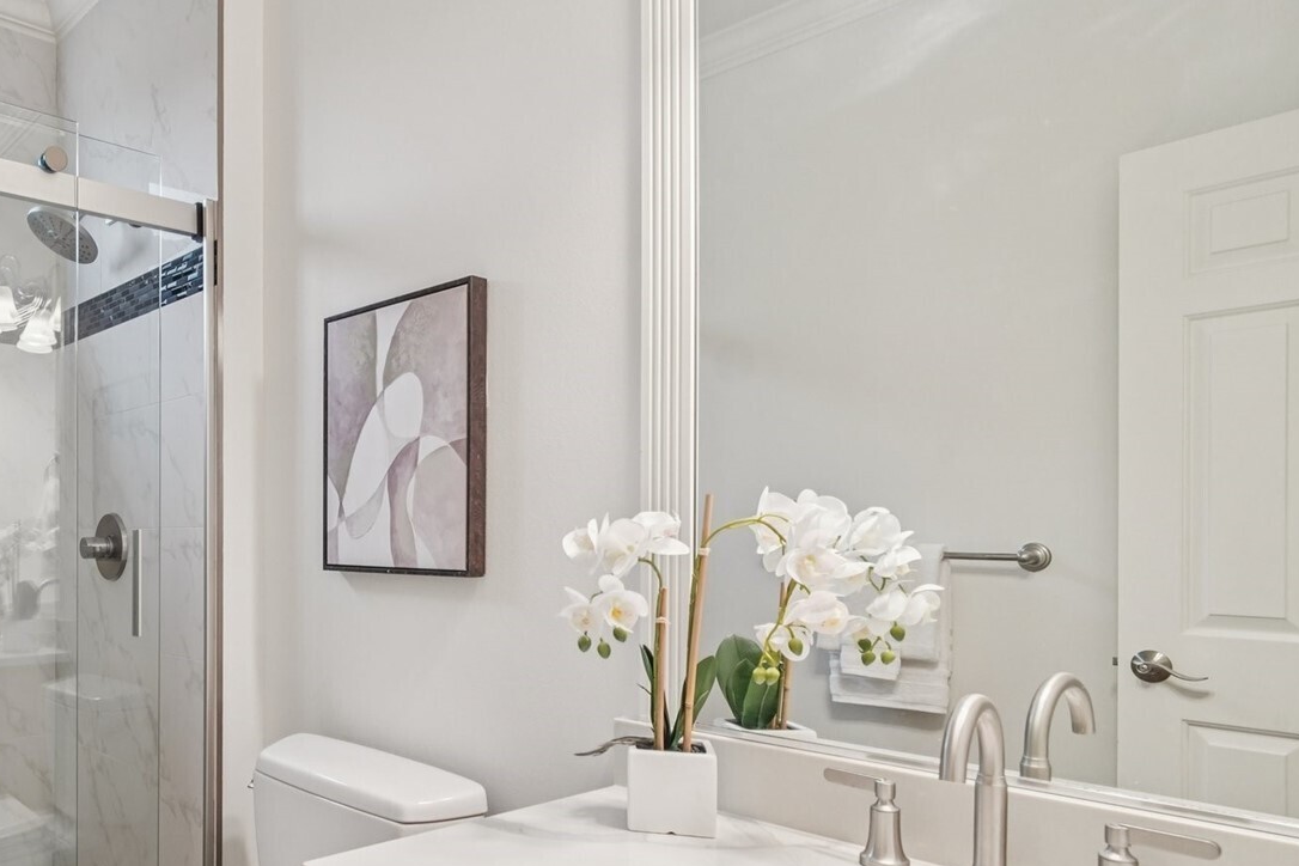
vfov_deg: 50.6
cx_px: 309
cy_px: 562
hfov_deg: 66.6
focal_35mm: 25
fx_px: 902
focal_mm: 16
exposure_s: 1/60
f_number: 8
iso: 1600
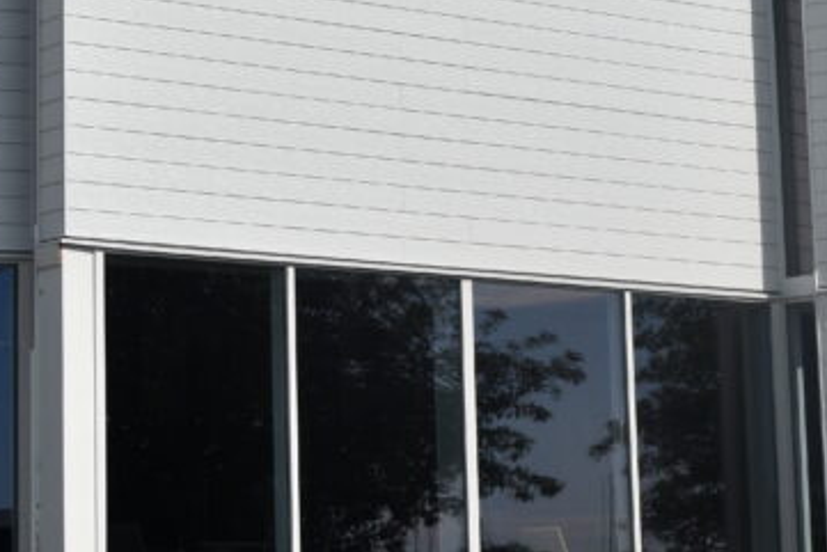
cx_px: 76
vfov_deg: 11.5
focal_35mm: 119
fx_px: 2735
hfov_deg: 16.9
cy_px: 90
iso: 100
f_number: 9
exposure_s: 1/400
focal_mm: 28
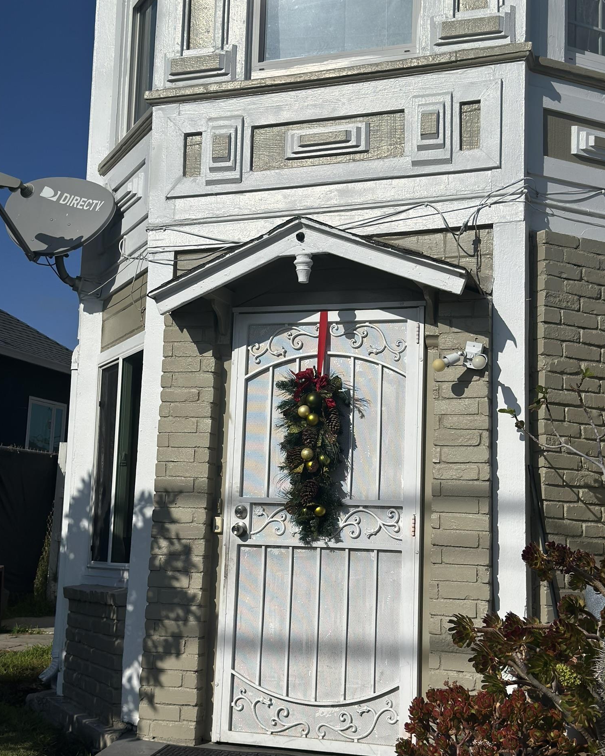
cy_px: 371
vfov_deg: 36.7
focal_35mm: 51
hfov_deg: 29.7
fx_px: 1141
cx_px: 307
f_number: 1.78
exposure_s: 1/23256
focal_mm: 6.86
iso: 64
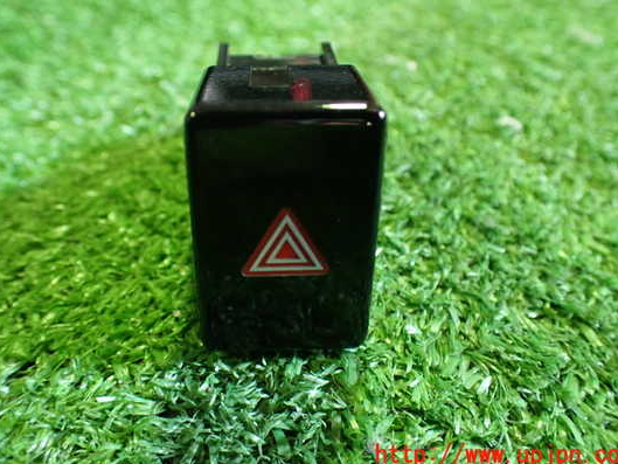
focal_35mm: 34
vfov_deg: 41.8
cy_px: 207
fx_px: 607
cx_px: 289
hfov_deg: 53.9
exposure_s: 1/30
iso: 800
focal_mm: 5.4
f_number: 2.3
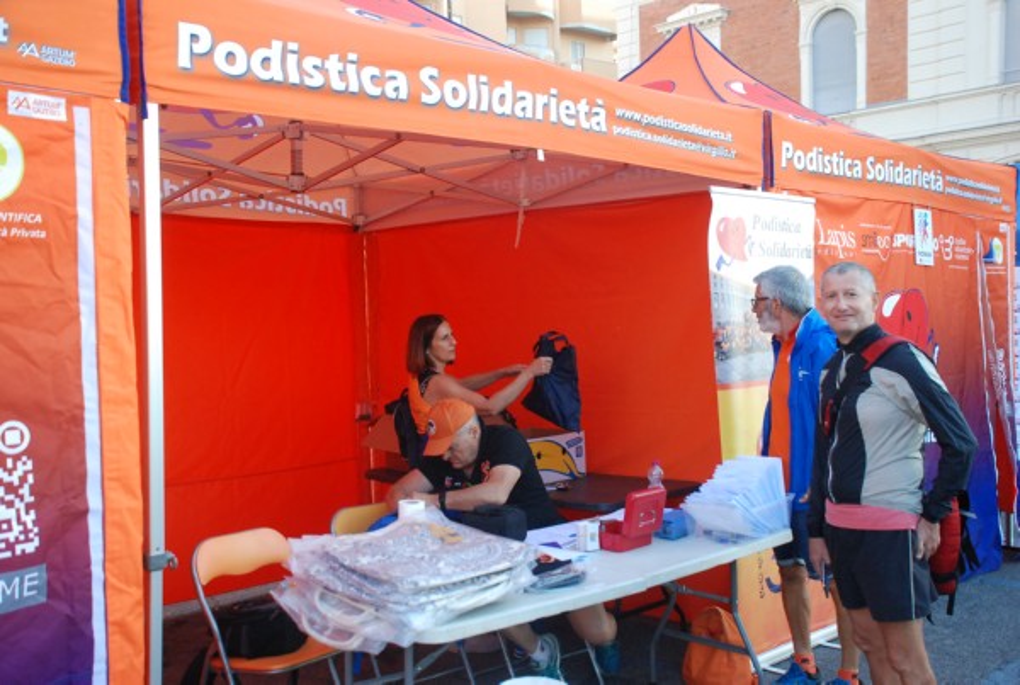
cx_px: 510
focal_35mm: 36
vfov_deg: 37.1
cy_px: 342
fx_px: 1022
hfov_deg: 53.0
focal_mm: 24
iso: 1000
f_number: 4
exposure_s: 1/400
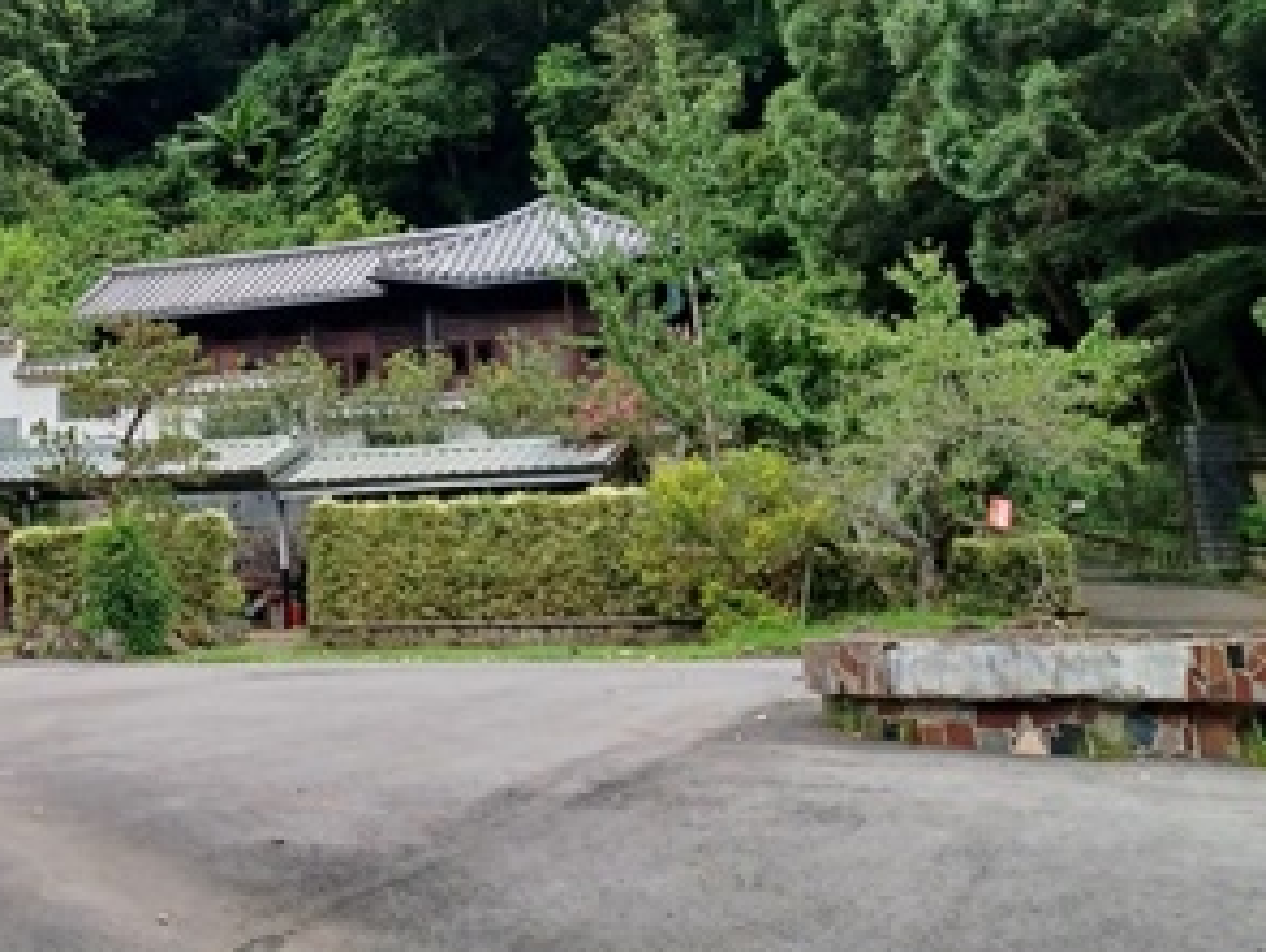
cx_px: 99
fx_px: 1867
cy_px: 194
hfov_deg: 35.0
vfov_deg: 28.0
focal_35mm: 51
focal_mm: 4.6
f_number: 1.8
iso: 32
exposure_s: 1/129
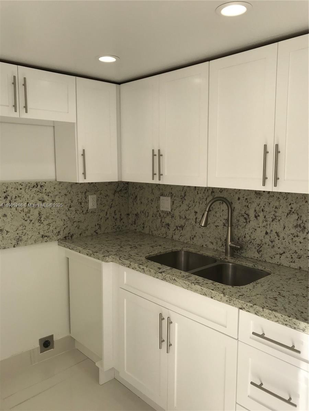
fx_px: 333
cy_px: 206
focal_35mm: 28
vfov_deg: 63.4
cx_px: 154
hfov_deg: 49.7
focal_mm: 3.99
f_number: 1.8
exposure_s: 1/760
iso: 20
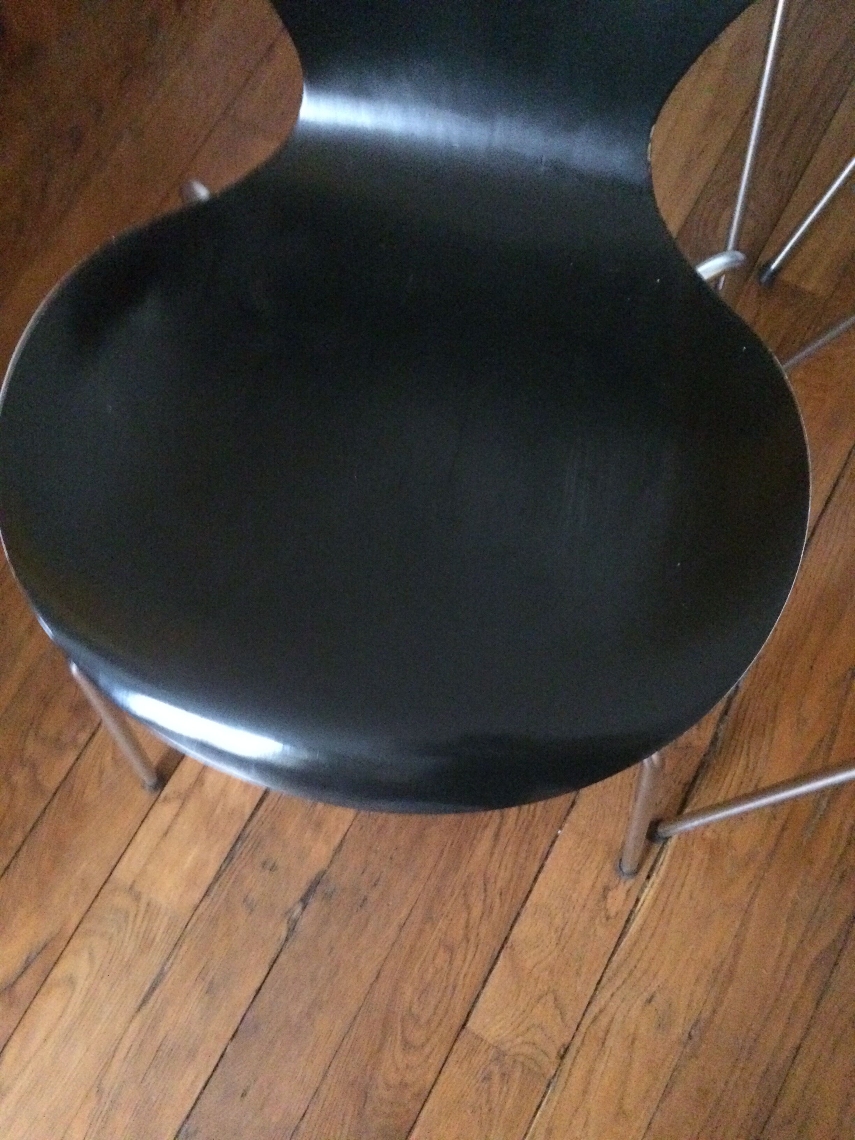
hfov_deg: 48.2
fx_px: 955
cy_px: 570
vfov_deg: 61.7
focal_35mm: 29
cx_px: 428
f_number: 2.2
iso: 1000
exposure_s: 1/17
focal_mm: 4.15
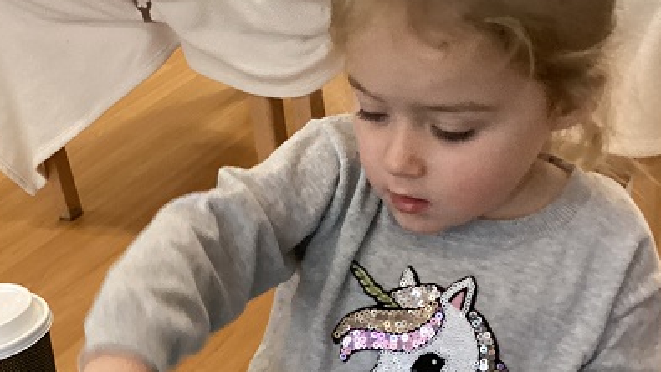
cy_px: 385
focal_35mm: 57
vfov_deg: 20.3
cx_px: 259
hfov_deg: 36.5
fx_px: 999
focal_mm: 3.3
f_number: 2.4
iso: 640
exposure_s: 1/30
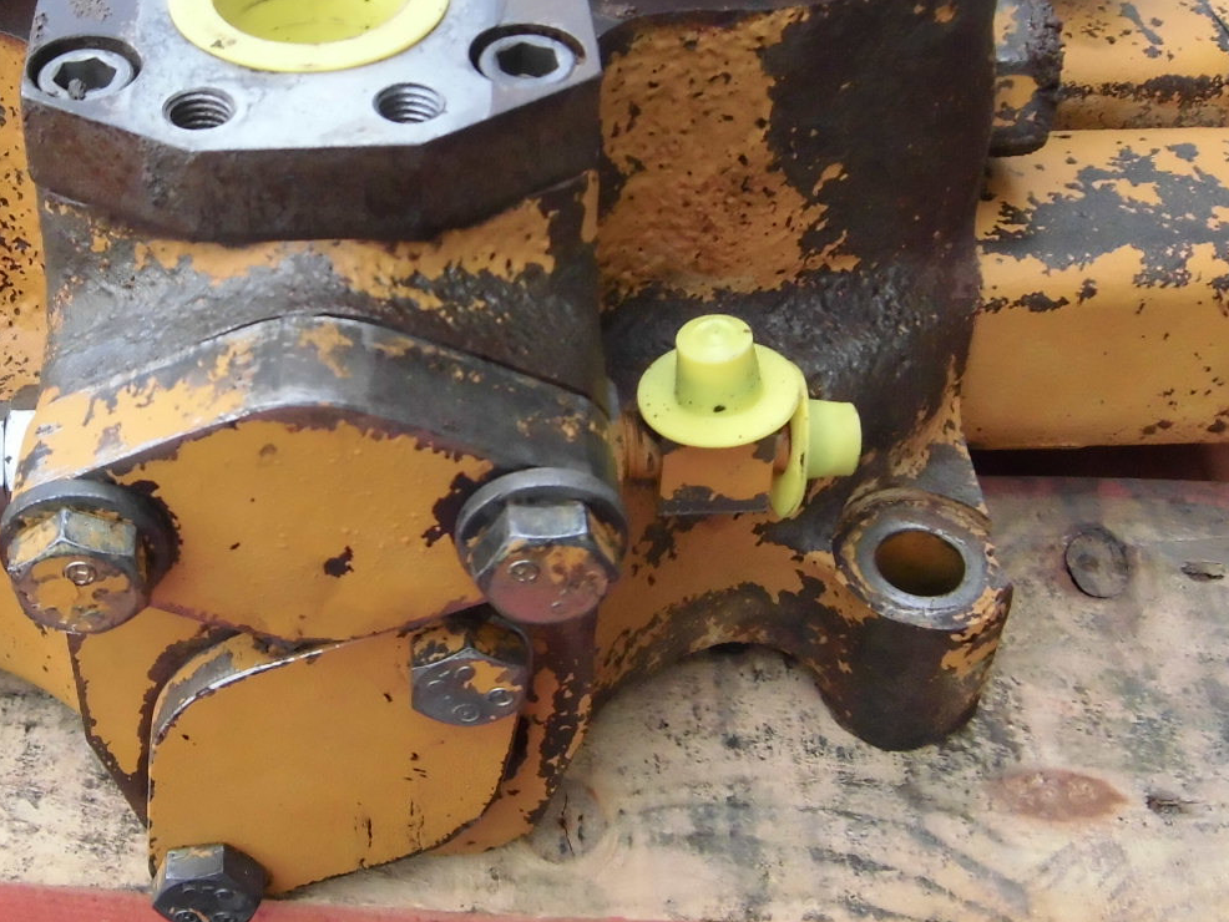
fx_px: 1918
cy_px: 345
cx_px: 354
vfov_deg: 27.0
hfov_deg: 35.0
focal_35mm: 54
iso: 200
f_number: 2.8
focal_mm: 4.7
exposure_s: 1/60
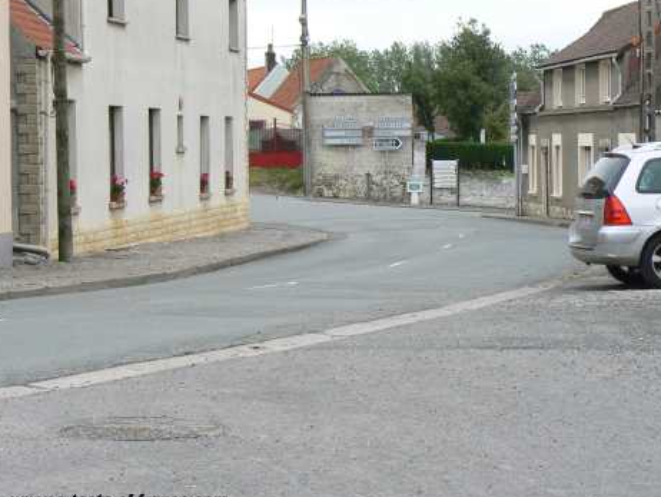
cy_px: 198
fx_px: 1911
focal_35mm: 100
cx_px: 419
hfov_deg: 19.6
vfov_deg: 14.8
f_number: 5.6
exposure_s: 1/160
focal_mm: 12.9
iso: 80
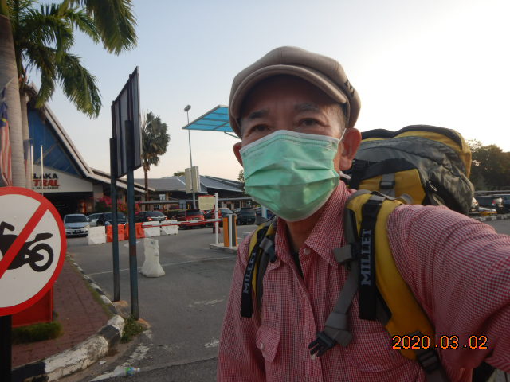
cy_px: 191
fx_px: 354
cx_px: 255
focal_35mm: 24
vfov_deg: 56.8
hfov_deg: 71.6
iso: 125
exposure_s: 1/400
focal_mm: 4.3
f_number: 2.8
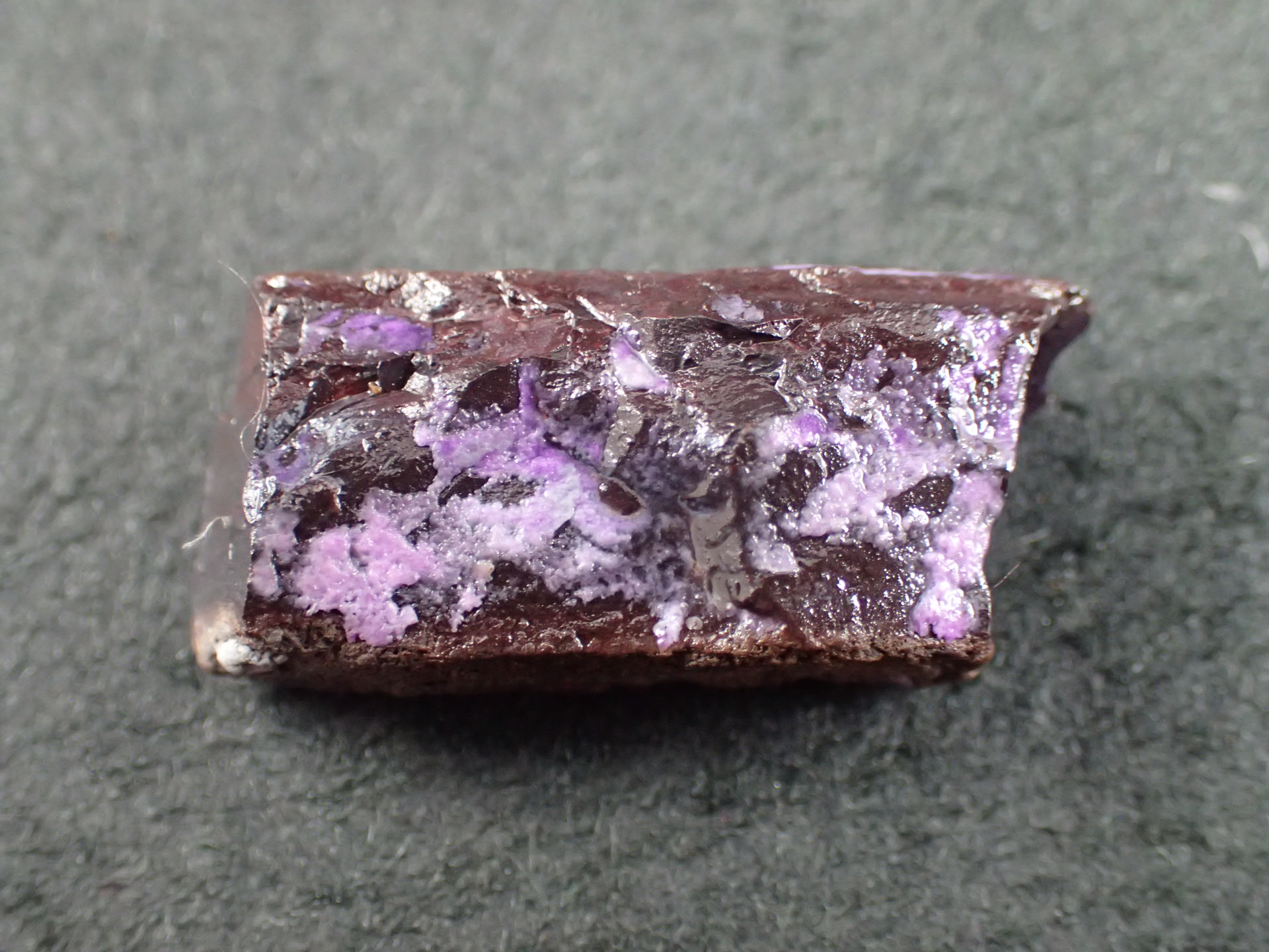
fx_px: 1796
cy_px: 476
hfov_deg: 38.9
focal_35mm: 49
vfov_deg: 29.7
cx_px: 634
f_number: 3.2
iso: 800
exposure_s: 1/125
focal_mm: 8.99
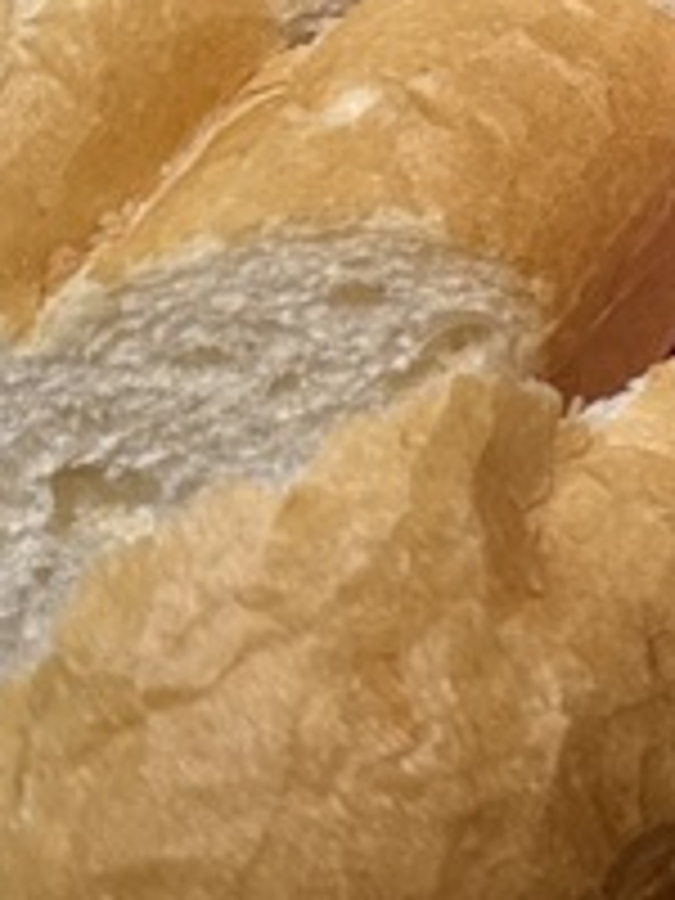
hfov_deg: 10.4
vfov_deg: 15.6
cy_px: -72
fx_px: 3198
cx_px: 1620
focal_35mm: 123
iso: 100
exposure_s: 1/100
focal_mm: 6.76
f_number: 1.78
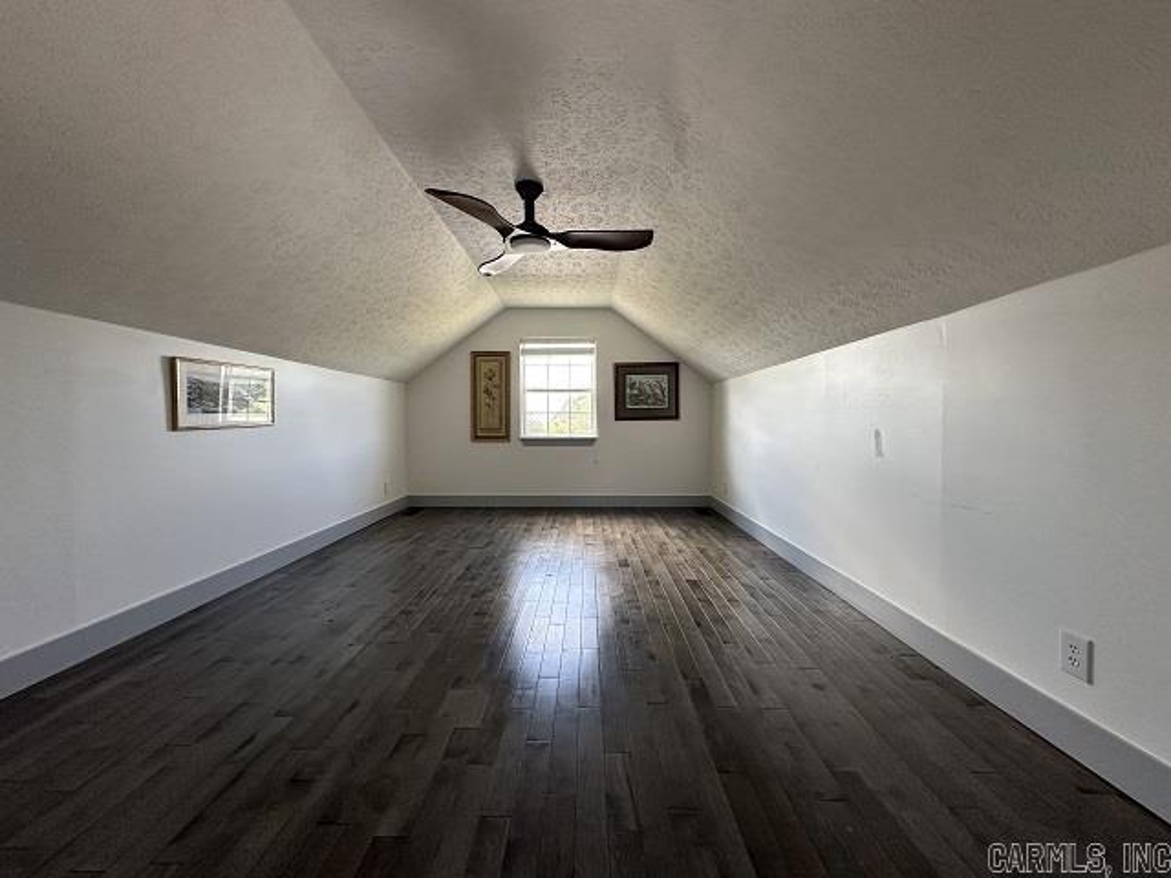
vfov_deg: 85.7
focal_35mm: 14
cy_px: 439
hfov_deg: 102.1
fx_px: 474
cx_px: 586
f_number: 2.2
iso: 200
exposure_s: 1/120
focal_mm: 2.22
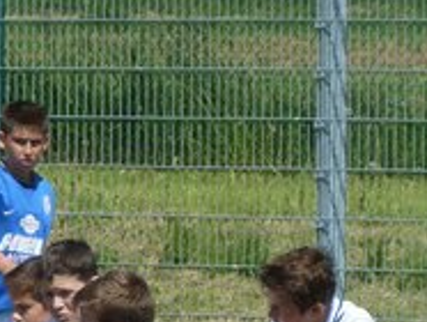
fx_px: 10437
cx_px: -358
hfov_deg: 2.3
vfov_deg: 1.8
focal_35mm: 845
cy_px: 227
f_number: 5
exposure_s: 1/640
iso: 125
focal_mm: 37
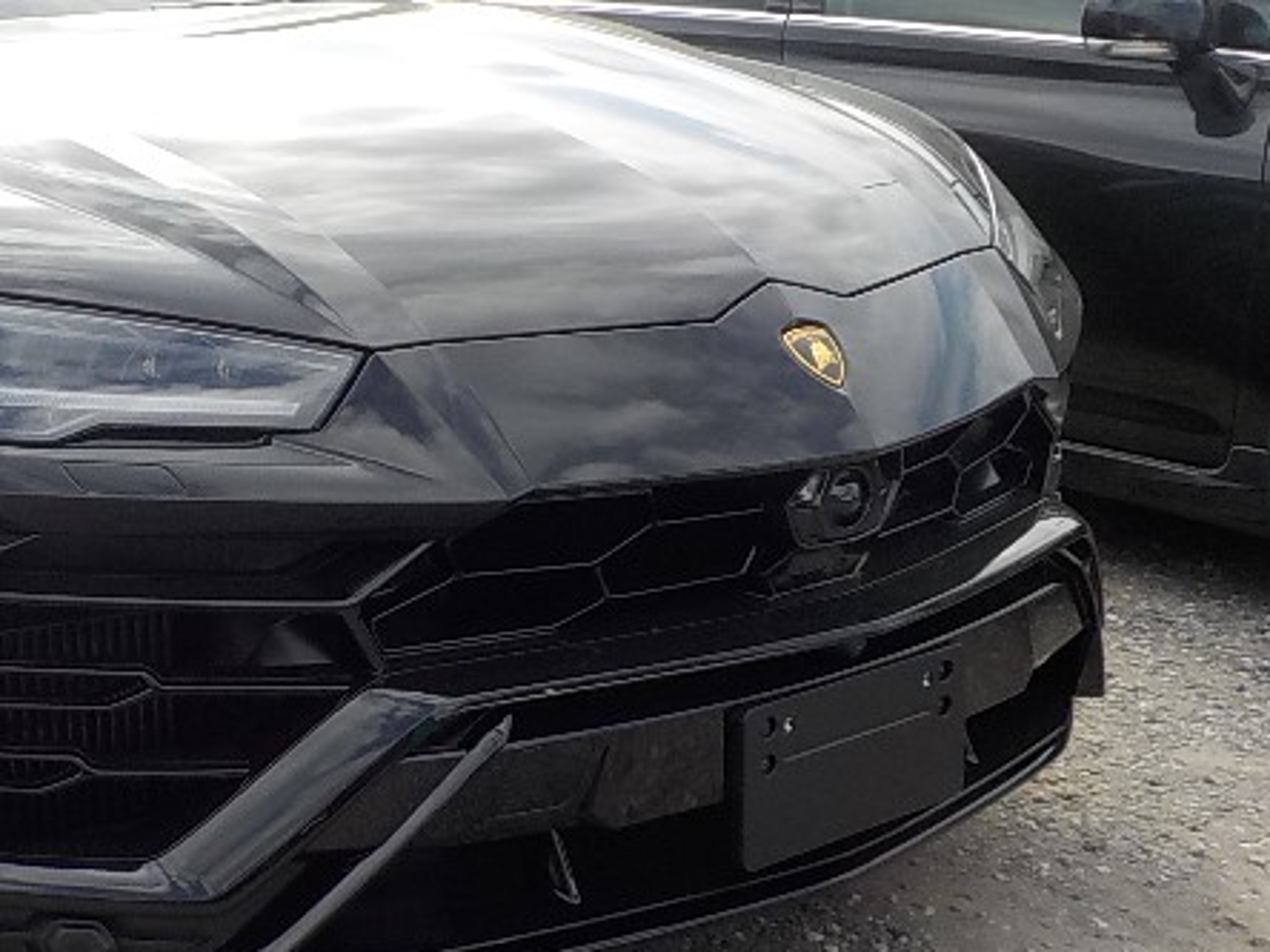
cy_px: 420
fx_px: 1981
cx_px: 183
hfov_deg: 34.0
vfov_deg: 27.0
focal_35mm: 54
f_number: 3.3
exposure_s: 1/640
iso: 125
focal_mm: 4.1
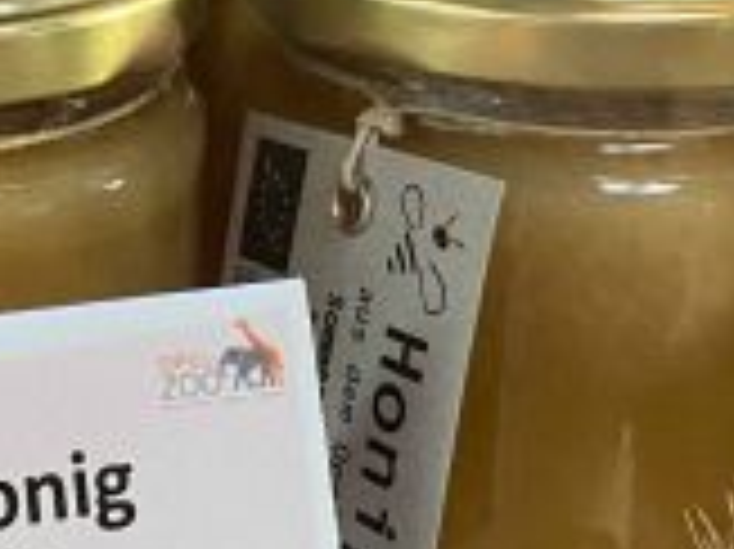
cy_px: 76
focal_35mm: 96
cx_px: -95
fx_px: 2034
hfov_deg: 19.5
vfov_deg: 15.2
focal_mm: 4.25
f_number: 1.8
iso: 125
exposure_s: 1/50
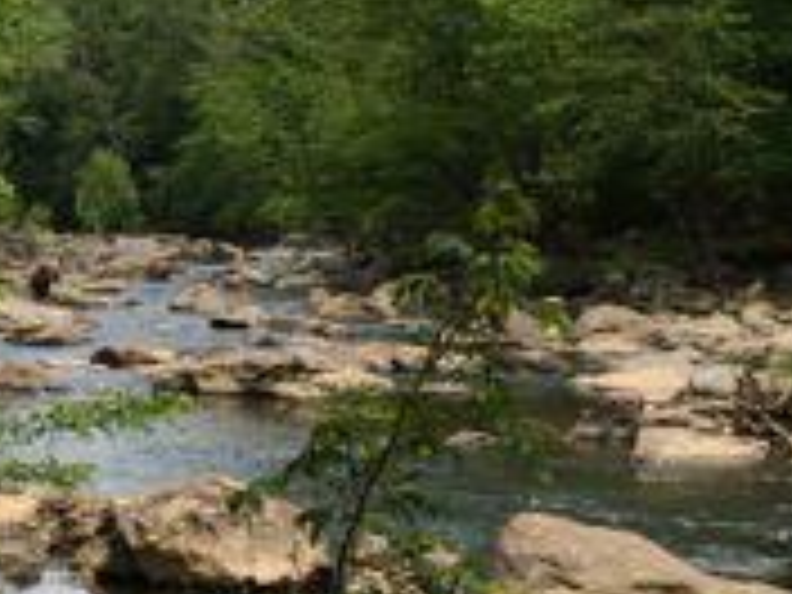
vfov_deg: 13.3
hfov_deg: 17.2
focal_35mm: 111
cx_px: -50
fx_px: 2540
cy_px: 261
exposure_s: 1/1866
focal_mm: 4.12
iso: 40
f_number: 2.2
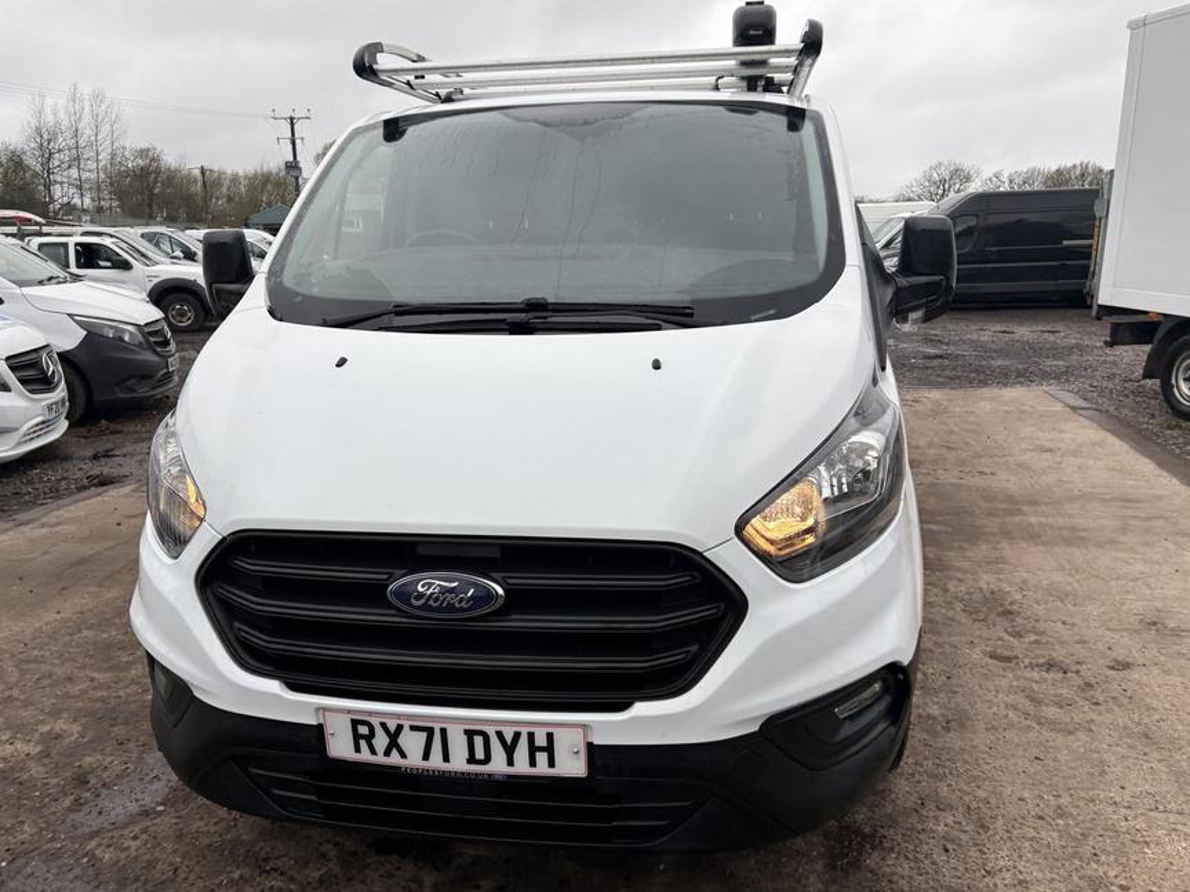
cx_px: 585
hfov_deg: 65.3
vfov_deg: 51.3
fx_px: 928
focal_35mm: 27
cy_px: 456
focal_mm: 5.96
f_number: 1.6
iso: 40
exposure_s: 1/172
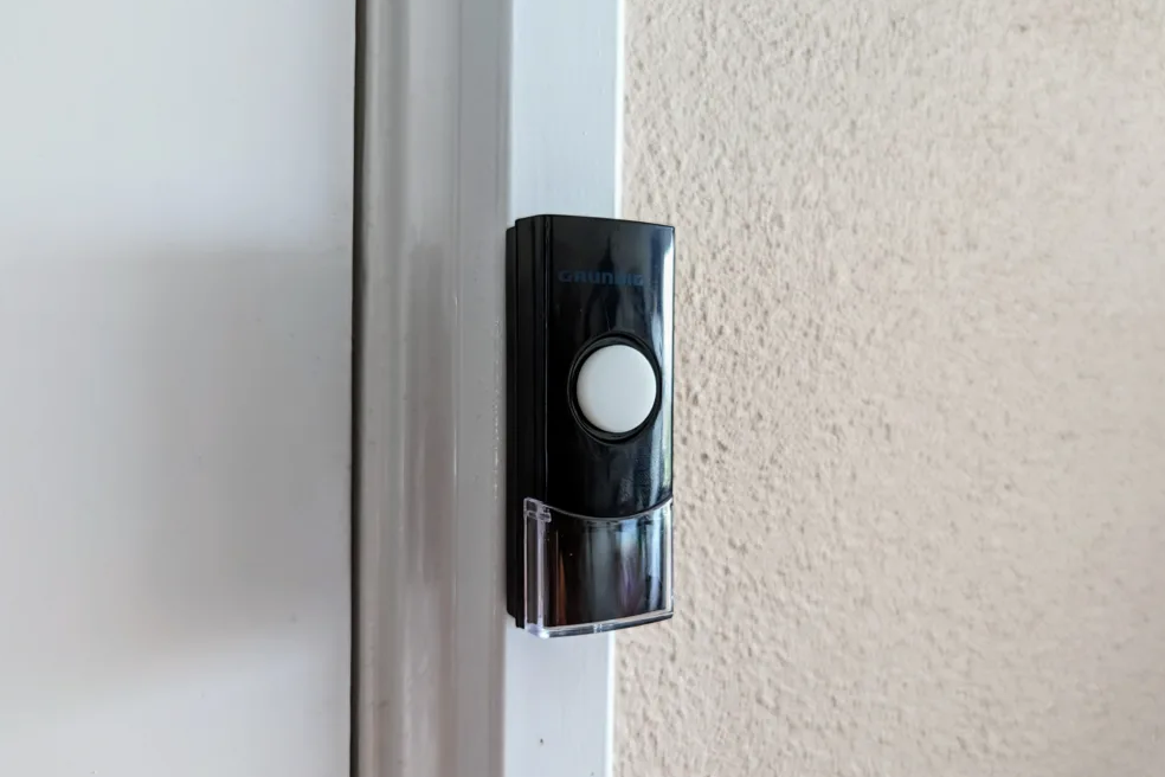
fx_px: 841
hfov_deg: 69.4
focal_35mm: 26
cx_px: 587
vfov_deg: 49.6
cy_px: 389
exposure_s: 1/29.2
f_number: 1.85
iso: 321
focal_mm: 6.81
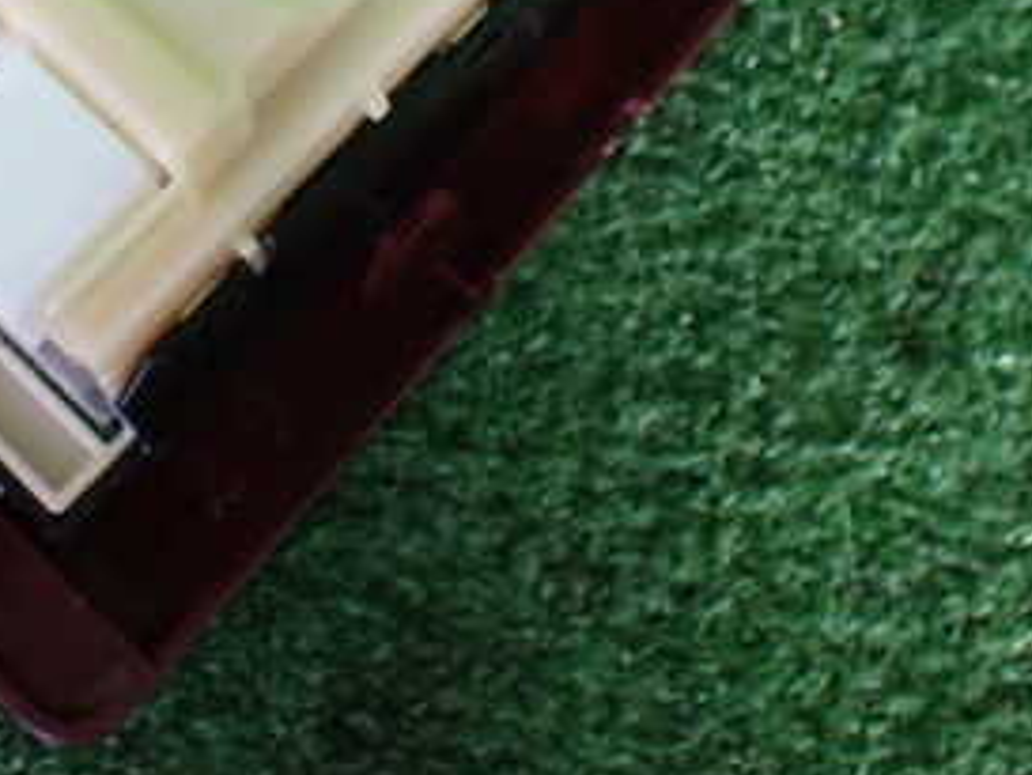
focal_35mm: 66
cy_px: 42
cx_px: 261
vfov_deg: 21.6
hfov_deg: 28.9
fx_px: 1969
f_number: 2.3
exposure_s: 1/30
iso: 800
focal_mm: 5.4
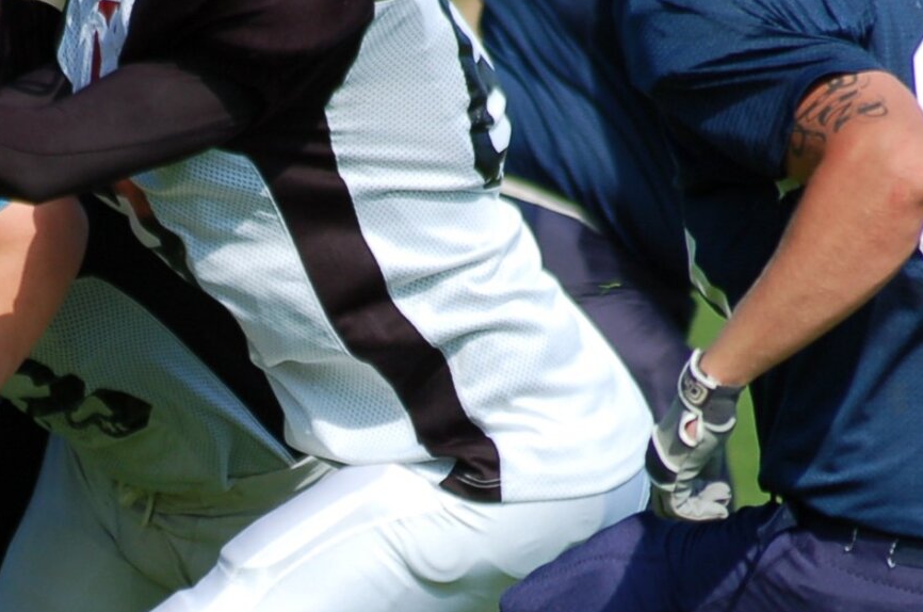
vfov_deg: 1.8
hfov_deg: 2.8
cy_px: 569
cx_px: 230
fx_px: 19021
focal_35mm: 743
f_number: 5
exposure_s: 1/1000
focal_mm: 195
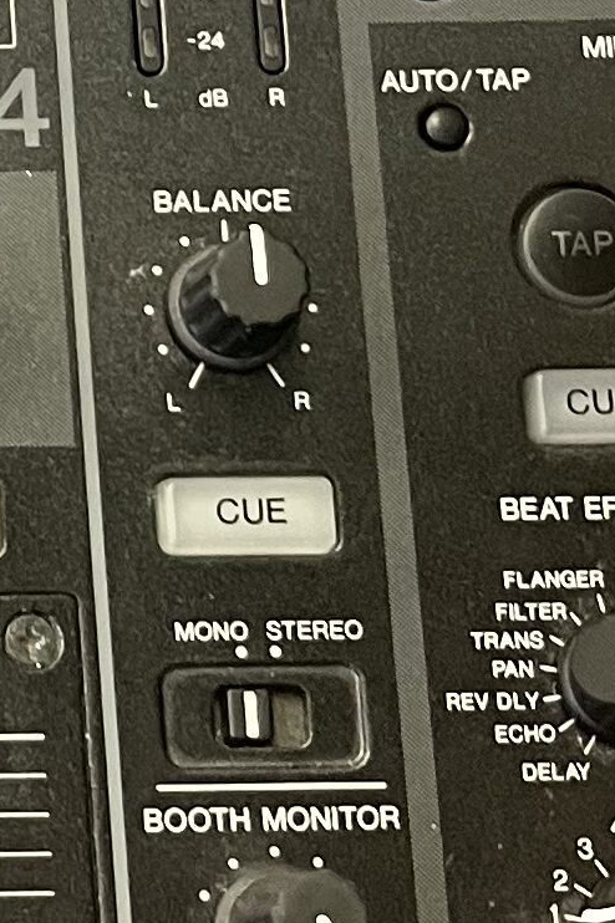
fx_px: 3770
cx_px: -621
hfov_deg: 8.8
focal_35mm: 147
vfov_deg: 13.8
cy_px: 93
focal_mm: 5.1
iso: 125
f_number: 1.6
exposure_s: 1/96
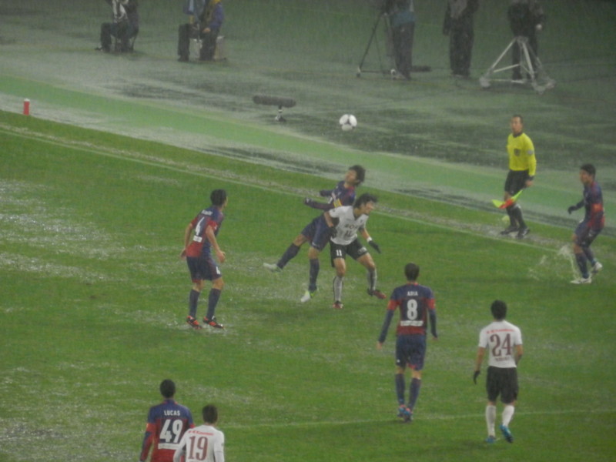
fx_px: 11033
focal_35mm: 620
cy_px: 231
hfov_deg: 3.2
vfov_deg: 2.4
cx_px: 308
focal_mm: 110.1
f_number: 5.7
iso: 400
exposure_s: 1/125
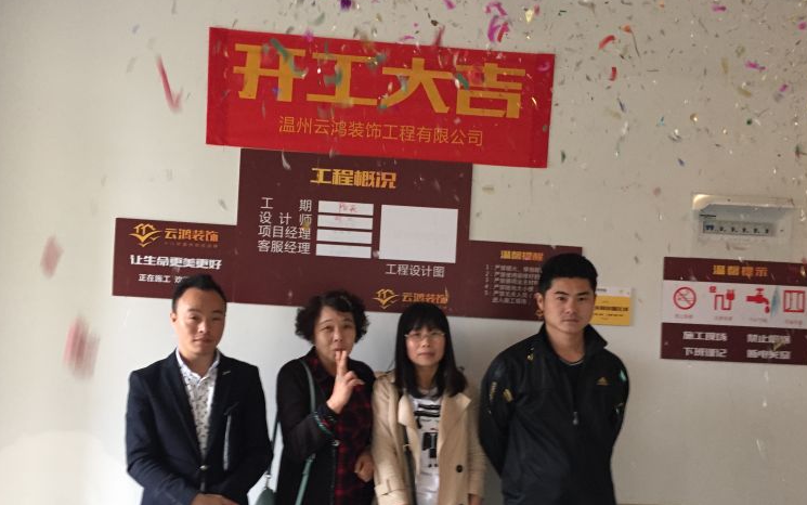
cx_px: 387
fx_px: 726
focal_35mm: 33
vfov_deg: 38.1
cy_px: 312
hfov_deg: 58.1
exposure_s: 1/33
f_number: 2.2
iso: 200
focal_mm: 4.15
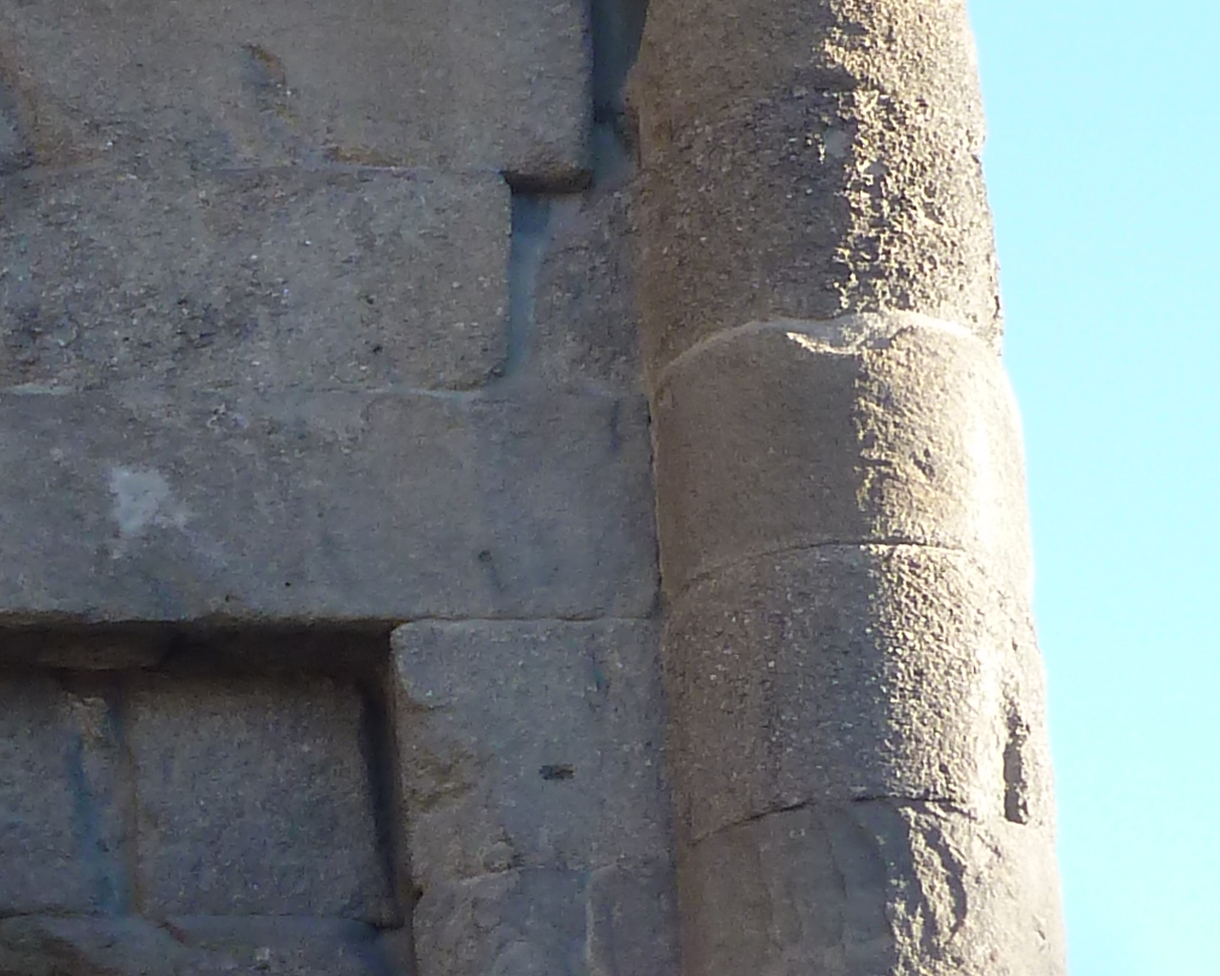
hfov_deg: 11.0
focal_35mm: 171
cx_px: -383
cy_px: 239
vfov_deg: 9.0
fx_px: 6175
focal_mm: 7.4
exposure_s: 1/125
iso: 100
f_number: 3.9
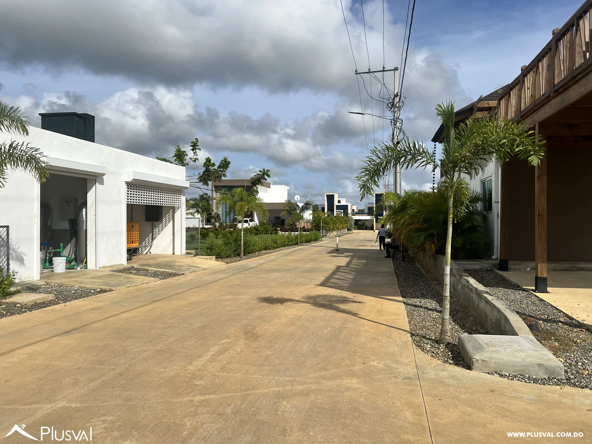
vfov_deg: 53.1
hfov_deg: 67.3
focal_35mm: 26
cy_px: 222
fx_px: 445
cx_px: 296
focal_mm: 5.7
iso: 50
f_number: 1.5
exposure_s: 1/9434
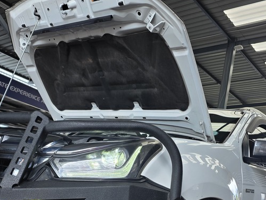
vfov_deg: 29.0
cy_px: 197
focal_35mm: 47
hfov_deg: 40.4
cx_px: 136
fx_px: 361
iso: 20
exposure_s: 1/240
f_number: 1.7
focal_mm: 6.25
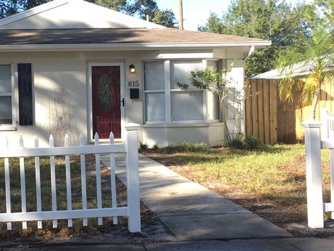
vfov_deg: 26.1
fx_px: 541
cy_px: 121
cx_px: 72
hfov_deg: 33.4
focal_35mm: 56
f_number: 2.2
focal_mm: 4.15
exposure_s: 1/319
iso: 25
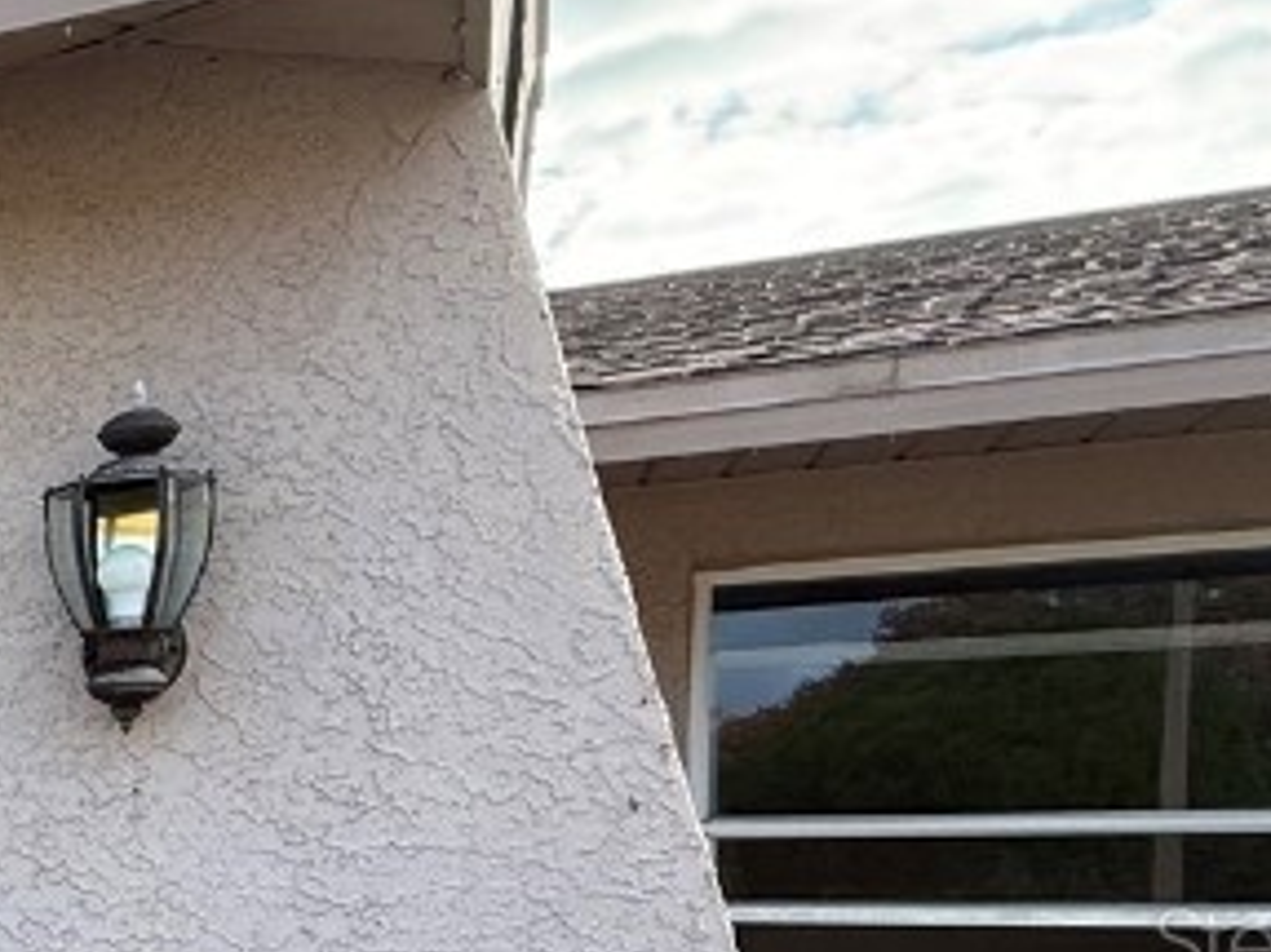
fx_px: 1835
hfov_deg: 26.2
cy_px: 939
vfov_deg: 27.5
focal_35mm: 50
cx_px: -695
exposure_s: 1/502
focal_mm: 2.22
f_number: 2.2
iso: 64
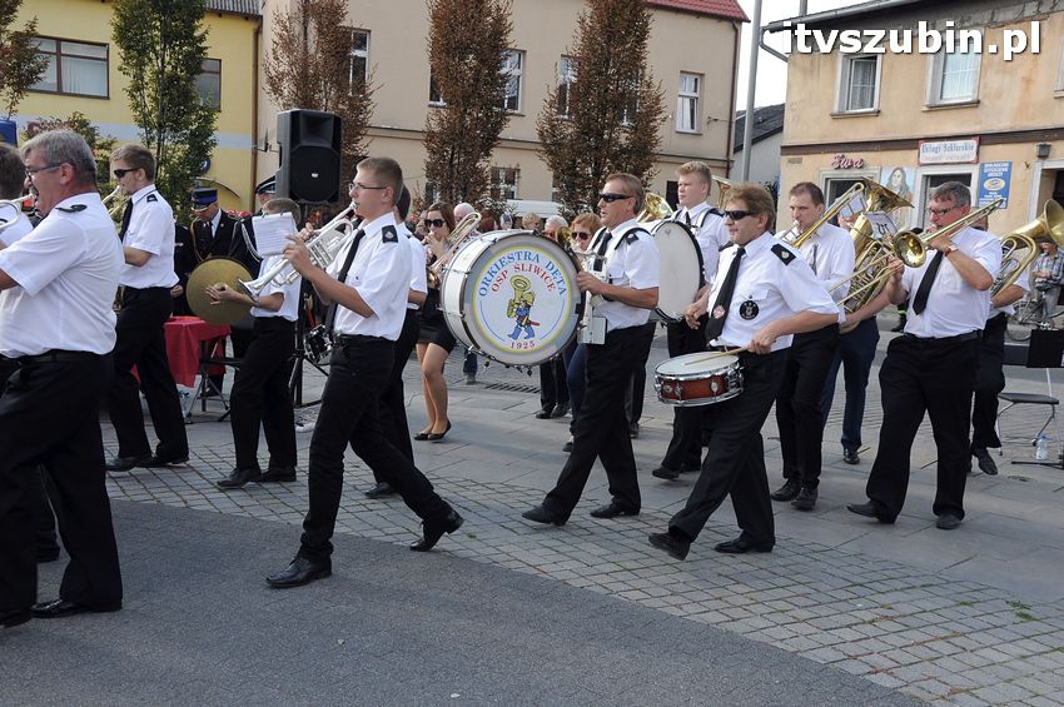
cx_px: 532
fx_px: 1063
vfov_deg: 36.8
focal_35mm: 36
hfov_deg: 53.2
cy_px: 354
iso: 400
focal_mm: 24
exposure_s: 1/320
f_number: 9
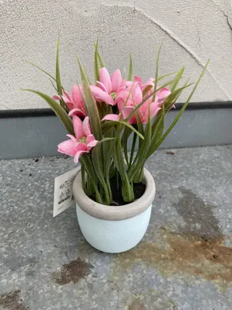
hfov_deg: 49.7
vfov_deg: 63.5
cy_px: 155
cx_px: 116
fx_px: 250
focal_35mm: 28
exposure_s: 1/226
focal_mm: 3.99
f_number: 1.8
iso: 20
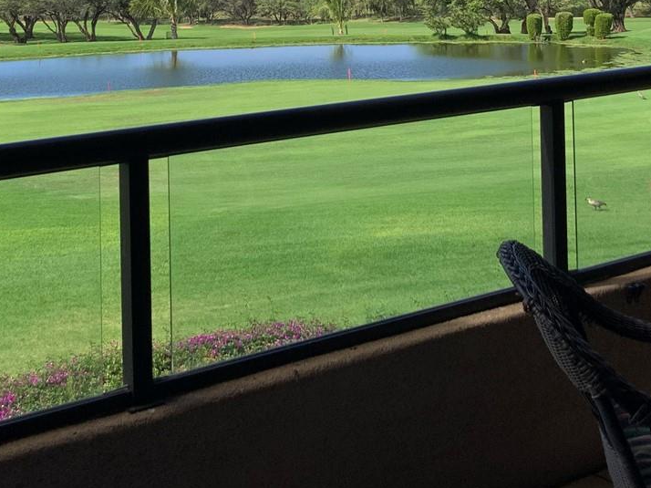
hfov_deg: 29.8
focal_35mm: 65
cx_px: 271
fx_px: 1222
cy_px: -48
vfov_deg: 21.4
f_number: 1.8
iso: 16
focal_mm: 3
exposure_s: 1/1626
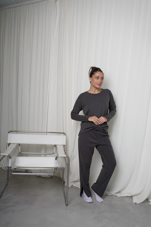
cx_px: 76
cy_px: 114
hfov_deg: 41.7
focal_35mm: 32
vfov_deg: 59.5
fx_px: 198
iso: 160
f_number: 5.6
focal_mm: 21
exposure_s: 1/160
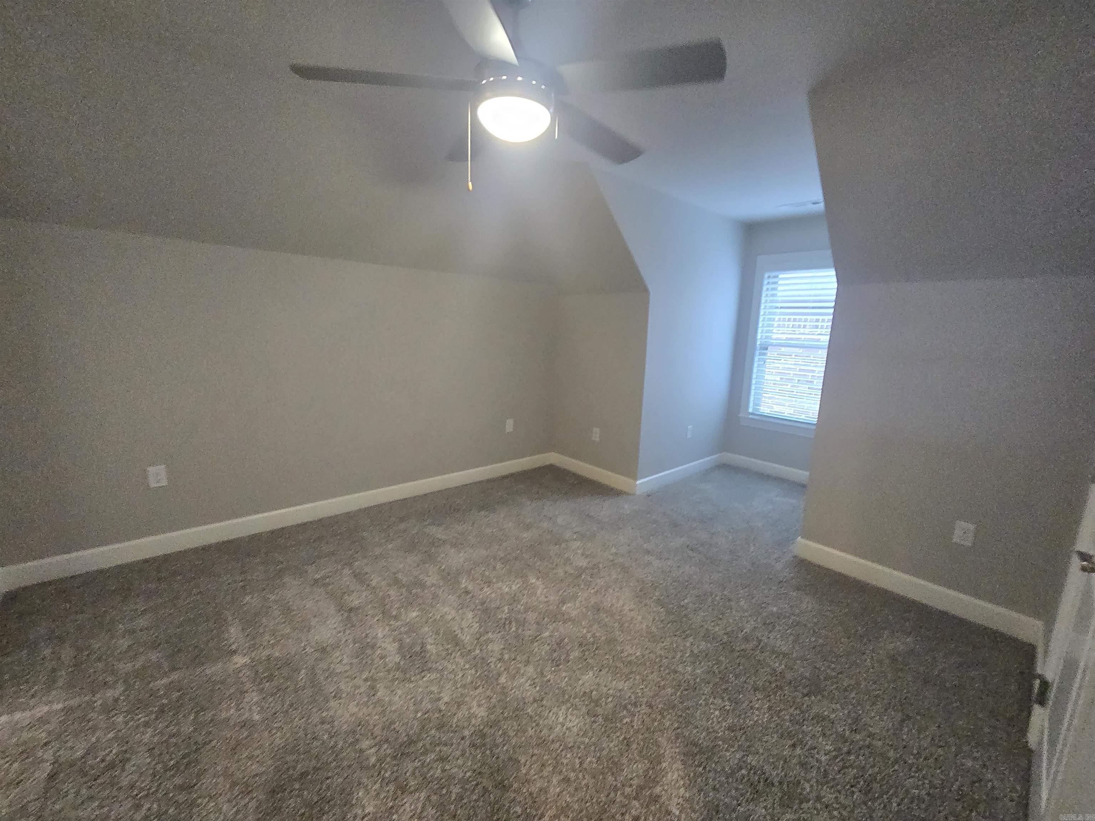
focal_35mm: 13
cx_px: 548
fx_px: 411
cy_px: 410
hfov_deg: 106.2
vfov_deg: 89.9
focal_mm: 2.2
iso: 500
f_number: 2.2
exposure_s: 1/60
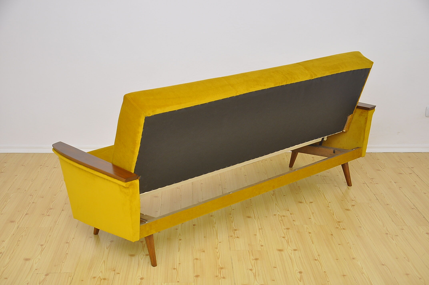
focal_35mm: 57
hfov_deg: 35.1
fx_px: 678
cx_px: 214
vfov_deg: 23.7
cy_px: 142
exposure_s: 1/200
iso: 400
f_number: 4.5
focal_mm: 38
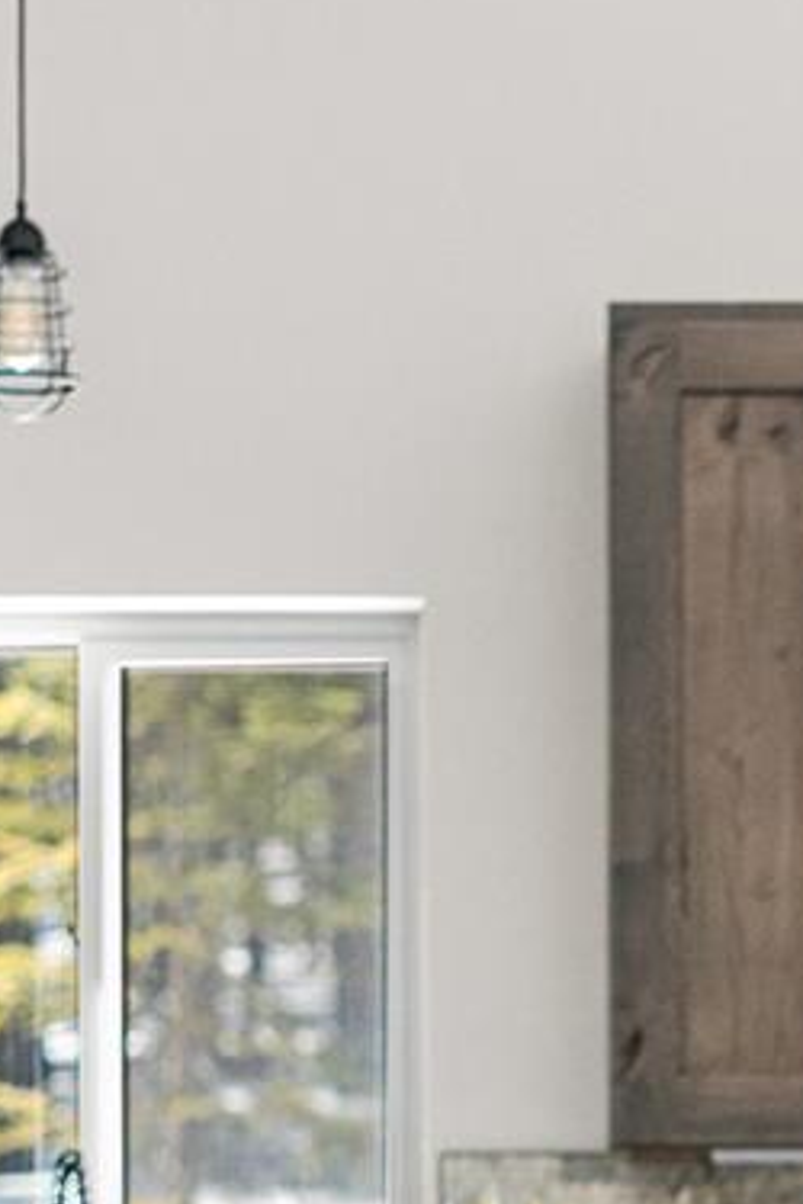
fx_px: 5353
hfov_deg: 8.5
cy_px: 1262
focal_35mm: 160
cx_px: 952
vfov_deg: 12.7
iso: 1600
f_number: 1.8
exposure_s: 1/1000
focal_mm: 50
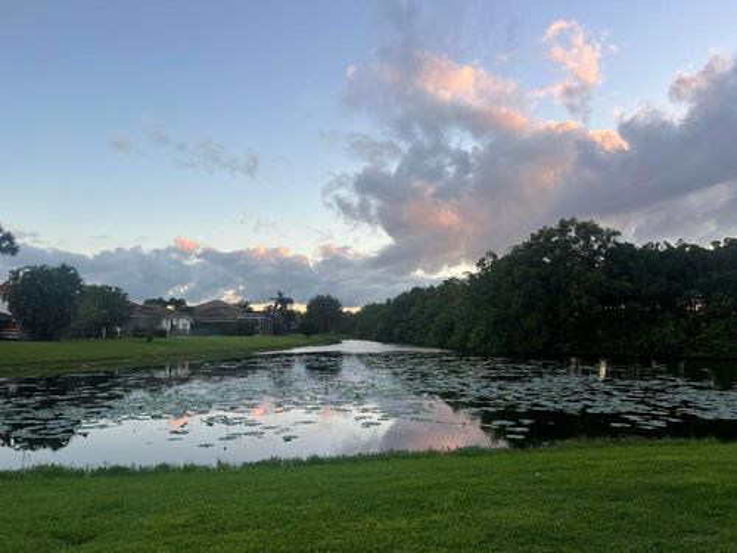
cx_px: 368
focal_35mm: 26
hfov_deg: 67.3
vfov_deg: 53.1
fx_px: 554
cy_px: 276
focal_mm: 5.7
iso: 50
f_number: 1.5
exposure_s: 1/323
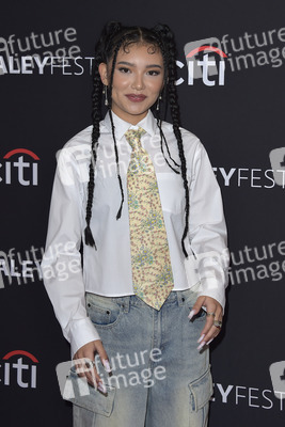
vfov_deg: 32.4
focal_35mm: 62
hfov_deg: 21.9
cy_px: 214
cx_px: 142
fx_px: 736
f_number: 6.3
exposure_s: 1/200
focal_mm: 62
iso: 320
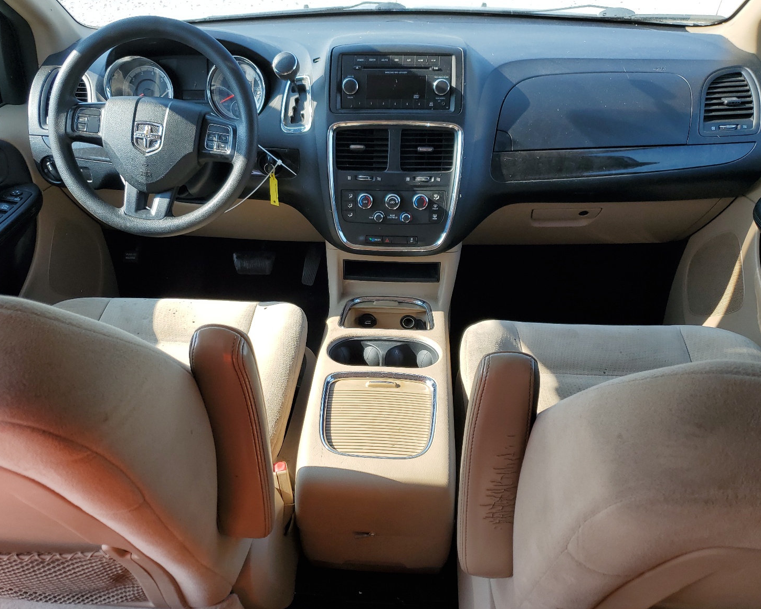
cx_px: 364
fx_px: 631
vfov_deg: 51.5
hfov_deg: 62.2
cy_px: 314
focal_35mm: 28
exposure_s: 1/526
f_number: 1.5
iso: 50
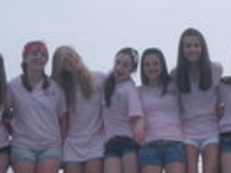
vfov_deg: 4.3
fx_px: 2273
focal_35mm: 341
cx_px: 160
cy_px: 163
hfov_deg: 5.8
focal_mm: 18.9
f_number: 5.9
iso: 200
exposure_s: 1/29.4
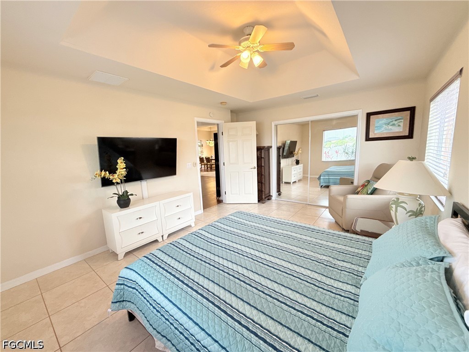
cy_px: 176
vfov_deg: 85.7
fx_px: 190
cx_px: 234
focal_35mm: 14
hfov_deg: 102.1
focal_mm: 2.22
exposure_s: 1/120
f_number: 2.2
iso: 500
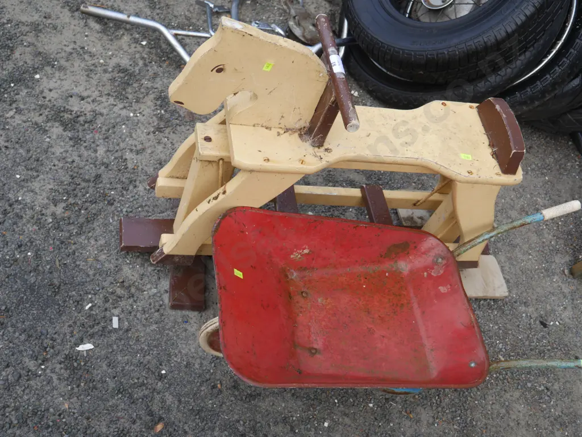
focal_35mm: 40
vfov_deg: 36.0
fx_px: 673
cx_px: 291
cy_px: 218
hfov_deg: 46.8
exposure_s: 1/125
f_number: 4.5
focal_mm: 20
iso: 200
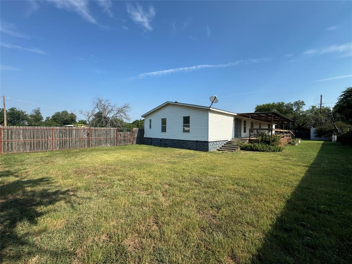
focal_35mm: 14
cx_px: 176
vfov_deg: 85.7
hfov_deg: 102.1
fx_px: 142
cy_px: 132
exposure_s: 1/1927
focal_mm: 2.22
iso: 50
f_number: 2.2
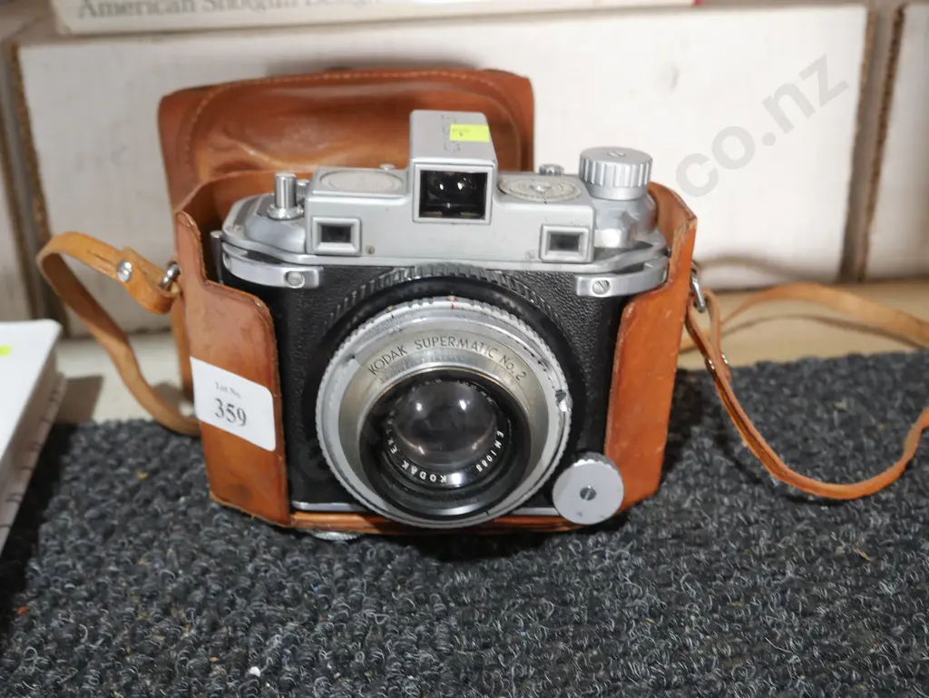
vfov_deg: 36.0
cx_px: 464
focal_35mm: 40
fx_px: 1074
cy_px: 349
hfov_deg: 46.8
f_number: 4.5
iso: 640
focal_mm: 20
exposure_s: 1/60
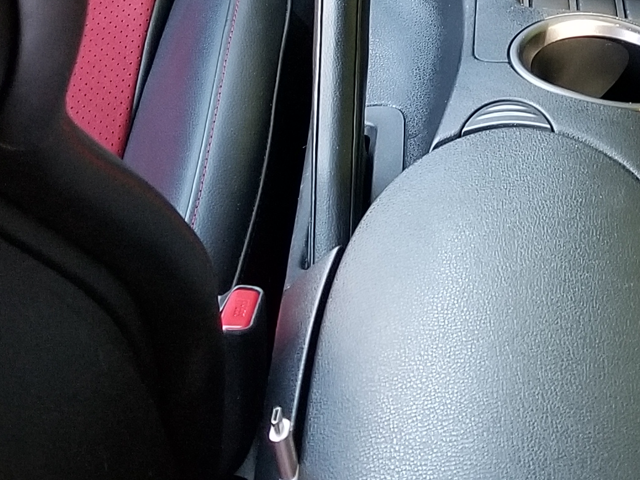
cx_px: 626
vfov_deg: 13.9
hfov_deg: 19.0
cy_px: -189
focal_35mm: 101
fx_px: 1867
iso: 200
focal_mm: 4.25
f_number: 1.7
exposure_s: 1/23
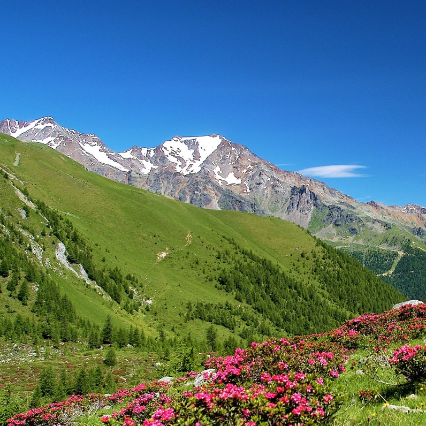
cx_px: 385
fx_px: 668
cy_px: 260
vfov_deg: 35.2
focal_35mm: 48
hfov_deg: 33.4
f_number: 6.3
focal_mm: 20
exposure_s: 1/160
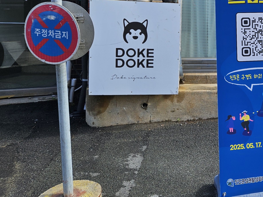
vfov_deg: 28.4
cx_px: 261
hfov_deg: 34.8
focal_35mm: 50
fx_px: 380
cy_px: 35
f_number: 1.8
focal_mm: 5.4
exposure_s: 1/728
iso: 25
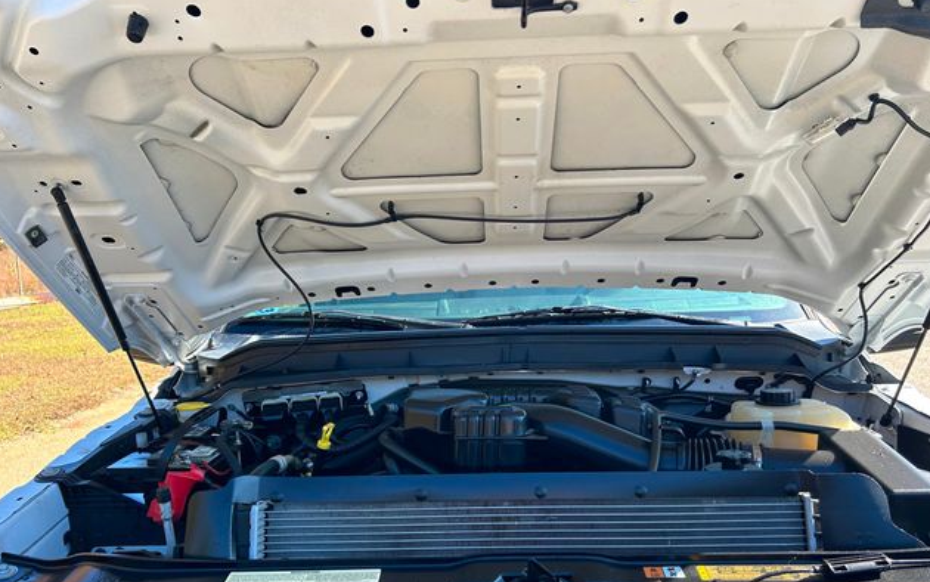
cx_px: 468
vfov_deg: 44.4
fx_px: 710
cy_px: 340
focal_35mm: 28
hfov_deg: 66.5
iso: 50
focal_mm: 5.7
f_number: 1.5
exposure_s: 1/539
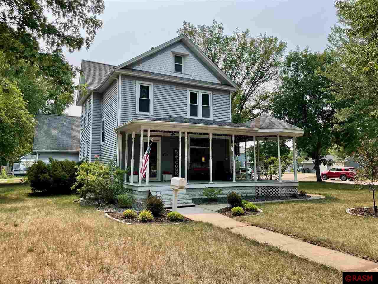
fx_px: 284
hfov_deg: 67.3
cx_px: 189
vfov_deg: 53.1
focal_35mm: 26
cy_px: 142
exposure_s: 1/1531
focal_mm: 4.2
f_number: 1.6
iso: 32
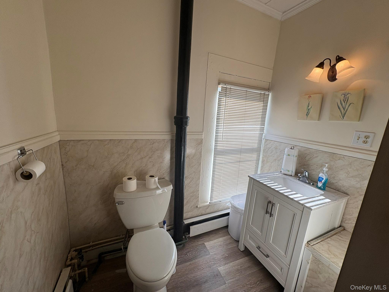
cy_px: 146
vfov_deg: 85.7
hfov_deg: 102.1
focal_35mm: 14
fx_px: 157
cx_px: 194
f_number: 2.2
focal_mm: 2.22
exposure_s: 1/195
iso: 40
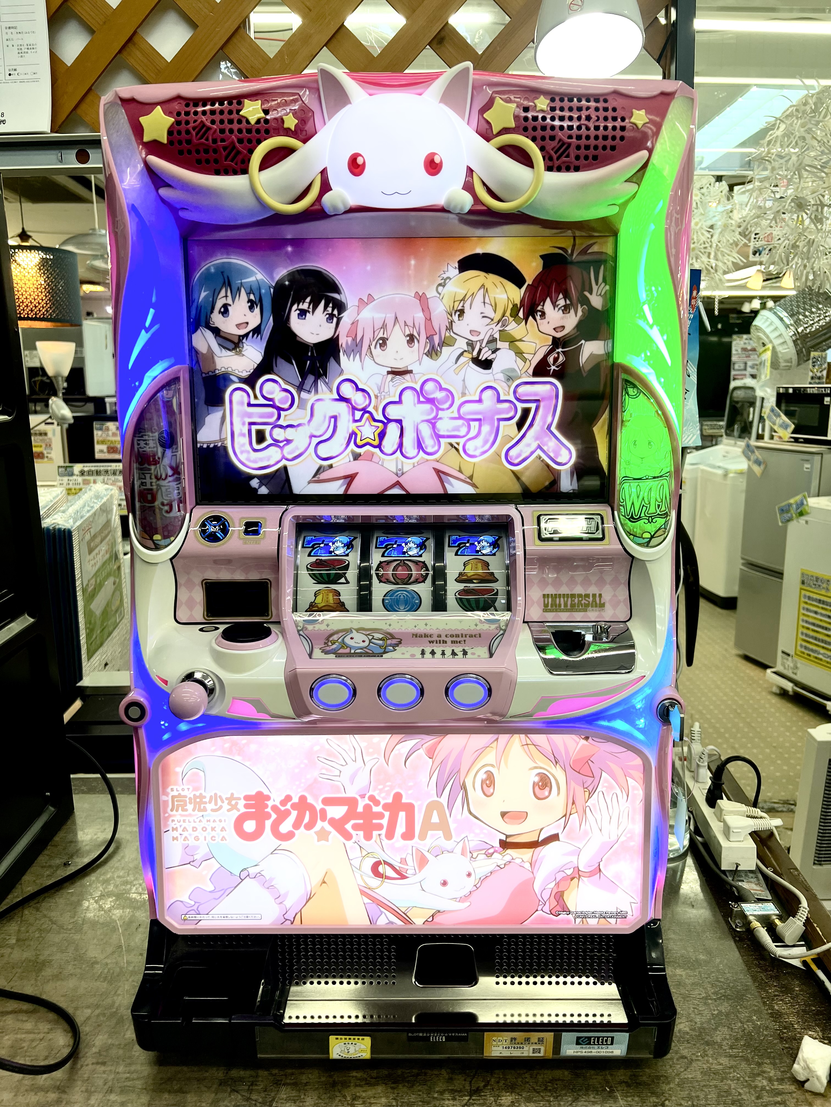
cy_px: 554
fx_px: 832
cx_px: 416
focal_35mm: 26
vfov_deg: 67.3
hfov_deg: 53.1
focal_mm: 5.7
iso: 40
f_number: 1.5
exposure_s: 1/167
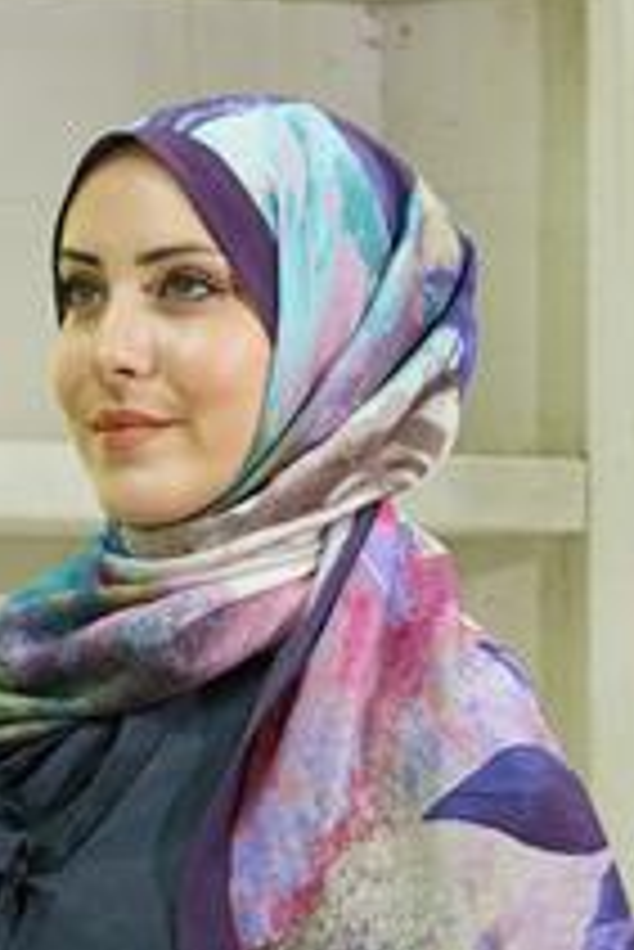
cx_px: 256
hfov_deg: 6.3
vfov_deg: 9.3
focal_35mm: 220
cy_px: 950
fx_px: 5802
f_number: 6.3
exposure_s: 1/100
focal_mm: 100
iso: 640
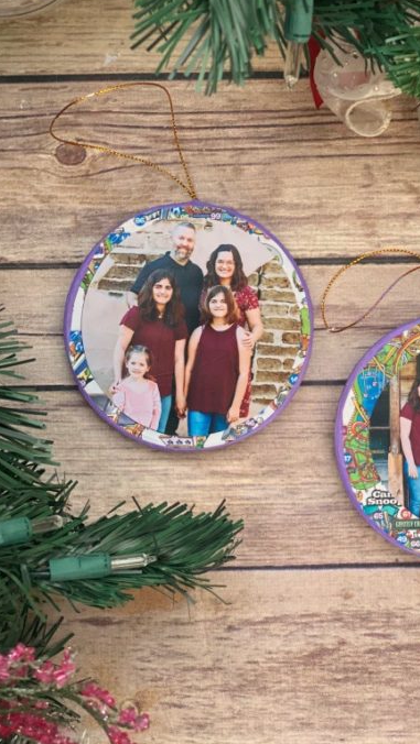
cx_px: 306
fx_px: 1325
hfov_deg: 17.9
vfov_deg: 31.4
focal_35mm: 67
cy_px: 321
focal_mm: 6
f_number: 2
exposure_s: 1/122
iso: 125
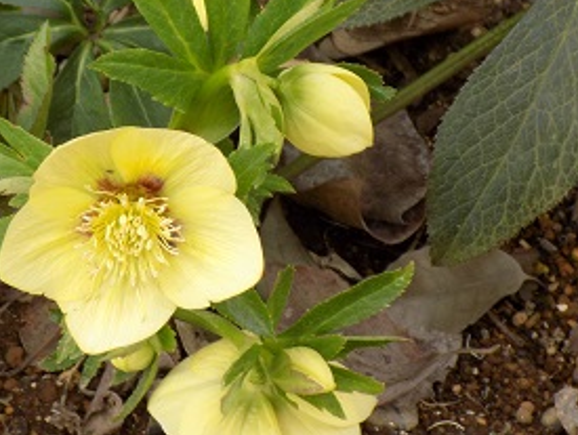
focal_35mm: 230
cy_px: 111
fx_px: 3845
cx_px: 252
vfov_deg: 6.5
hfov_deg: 8.6
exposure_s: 1/50
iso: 80
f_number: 5
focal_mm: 23.4
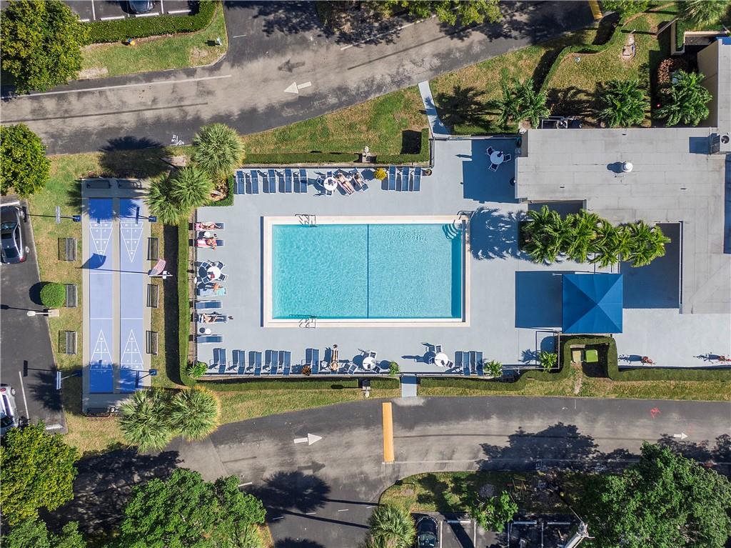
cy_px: 274
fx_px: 633
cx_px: 366
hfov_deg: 60.0
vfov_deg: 46.8
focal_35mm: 30
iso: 100
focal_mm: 5.22
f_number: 3.1
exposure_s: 1/800
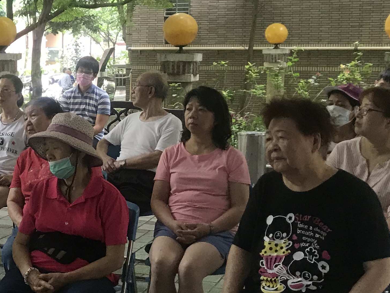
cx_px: -53
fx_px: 879
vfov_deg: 18.9
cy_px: 128
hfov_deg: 23.3
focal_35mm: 78
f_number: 1.8
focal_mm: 3.99
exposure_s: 1/30
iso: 32
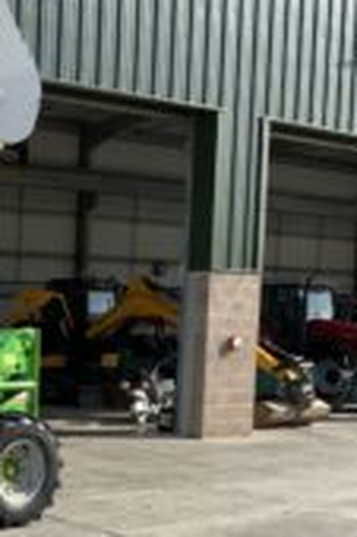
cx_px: -114
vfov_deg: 30.8
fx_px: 954
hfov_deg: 19.5
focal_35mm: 64
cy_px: 414
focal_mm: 3
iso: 16
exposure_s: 1/944
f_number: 1.8
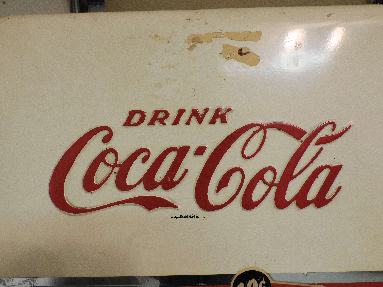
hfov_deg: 63.4
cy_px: 144
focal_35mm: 28
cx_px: 192
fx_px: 310
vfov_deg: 49.7
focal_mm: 4.9
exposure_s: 1/15
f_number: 3.8
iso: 400
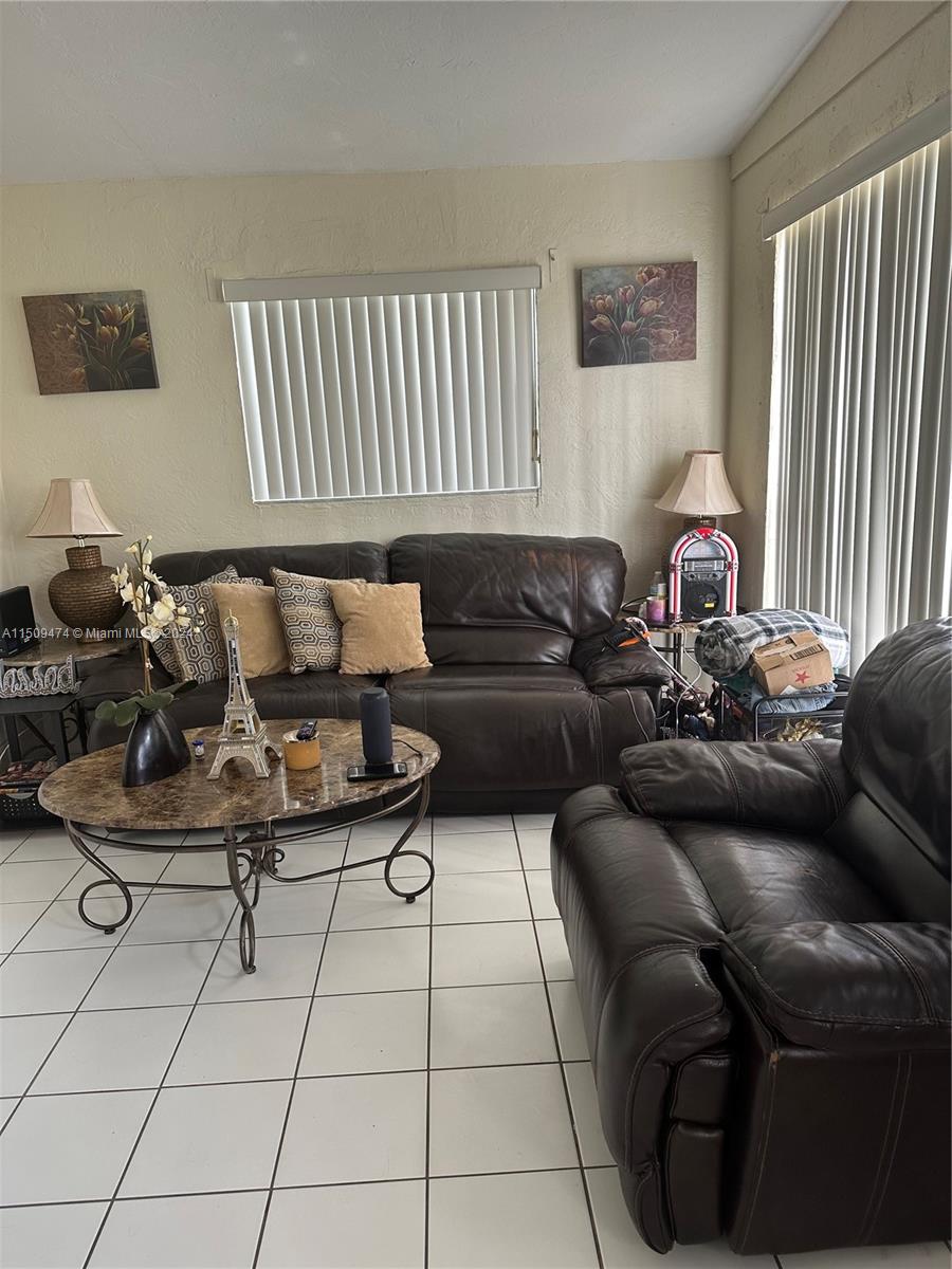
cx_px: 476
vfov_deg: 71.6
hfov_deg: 56.8
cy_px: 634
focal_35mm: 24
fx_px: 880
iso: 125
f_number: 1.78
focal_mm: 6.86
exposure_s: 1/121
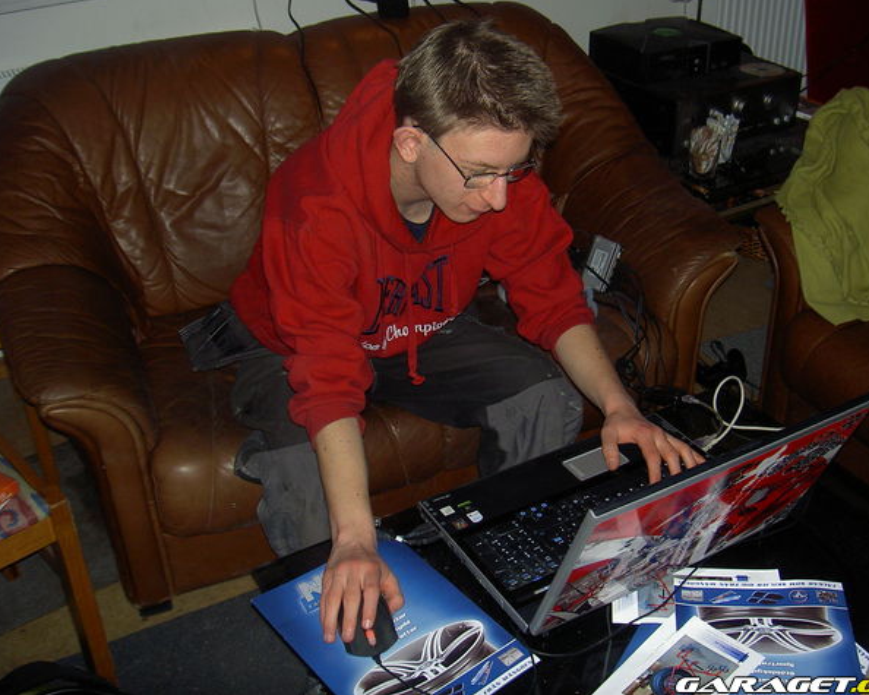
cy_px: 348
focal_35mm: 41
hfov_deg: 44.8
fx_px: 1054
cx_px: 458
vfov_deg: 36.5
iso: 100
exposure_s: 1/125
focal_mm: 8
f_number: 2.8
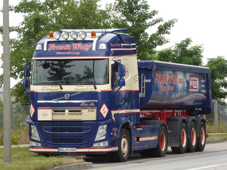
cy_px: 85
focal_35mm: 200
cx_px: 114
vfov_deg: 7.4
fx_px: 1312
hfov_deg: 9.9
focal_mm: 35.8
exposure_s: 1/100
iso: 100
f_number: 5.6
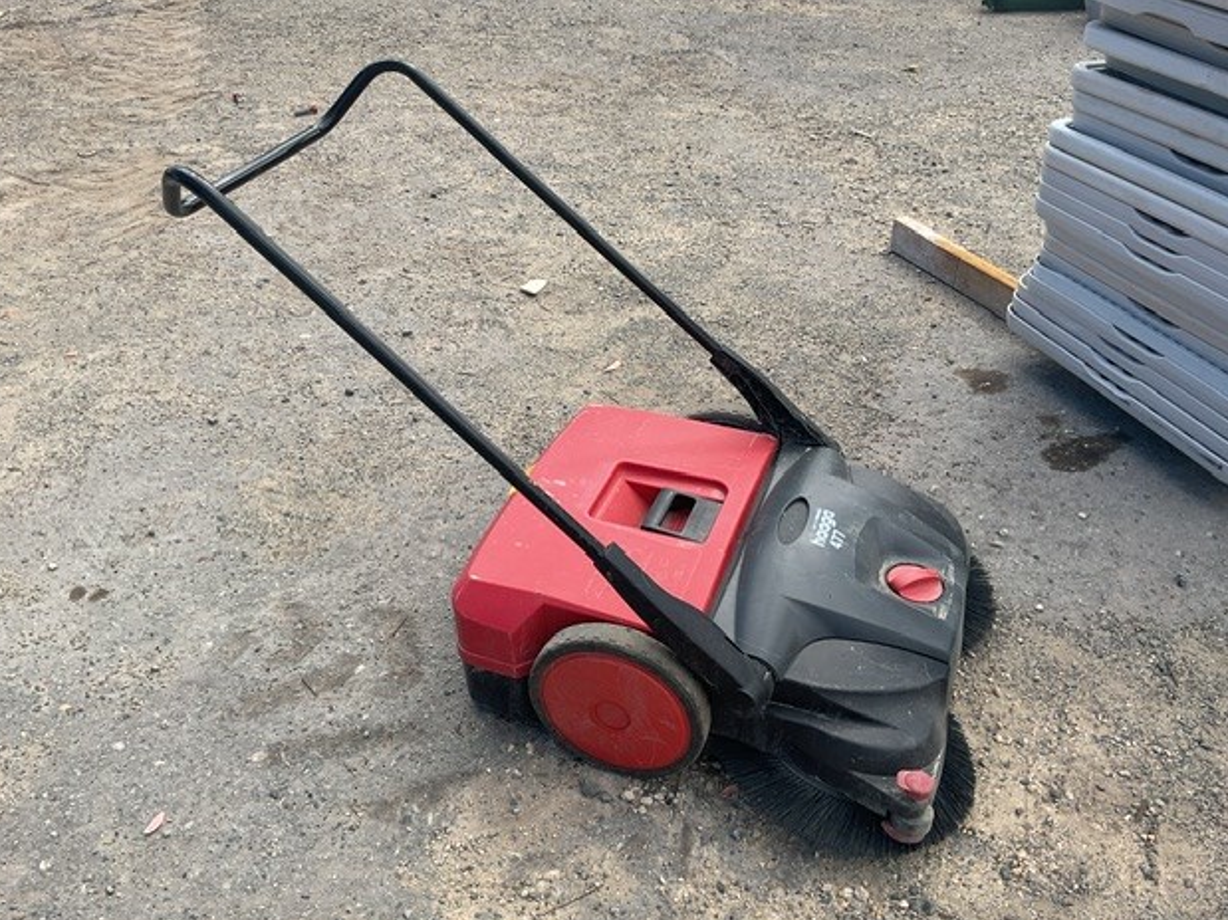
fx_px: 1064
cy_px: 474
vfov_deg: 46.8
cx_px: 597
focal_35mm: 30
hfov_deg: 60.0
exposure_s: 1/792
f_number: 1.8
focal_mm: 3
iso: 16
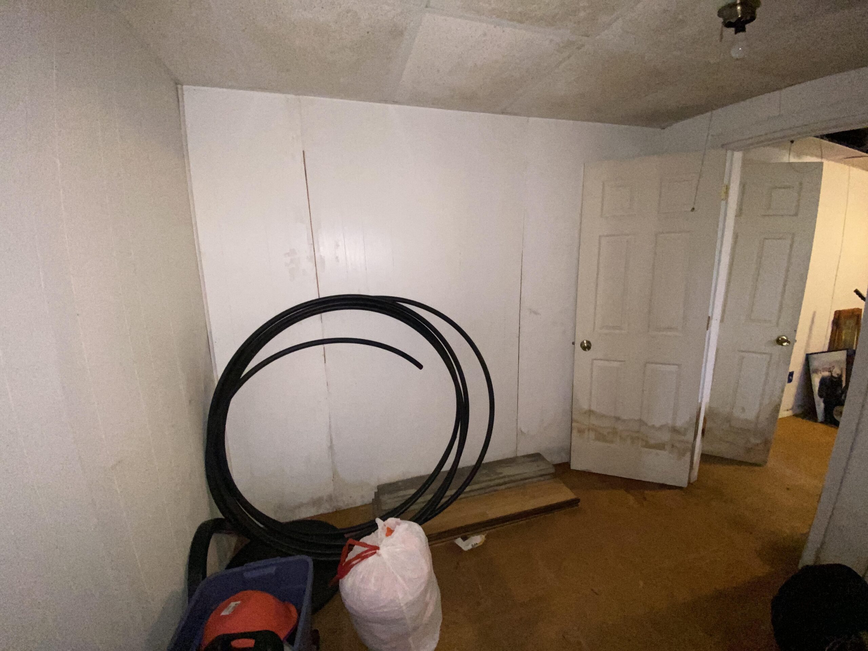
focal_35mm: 13
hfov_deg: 106.2
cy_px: 326
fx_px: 326
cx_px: 434
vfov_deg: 89.9
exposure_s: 1/60
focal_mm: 1.54
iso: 250
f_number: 2.4
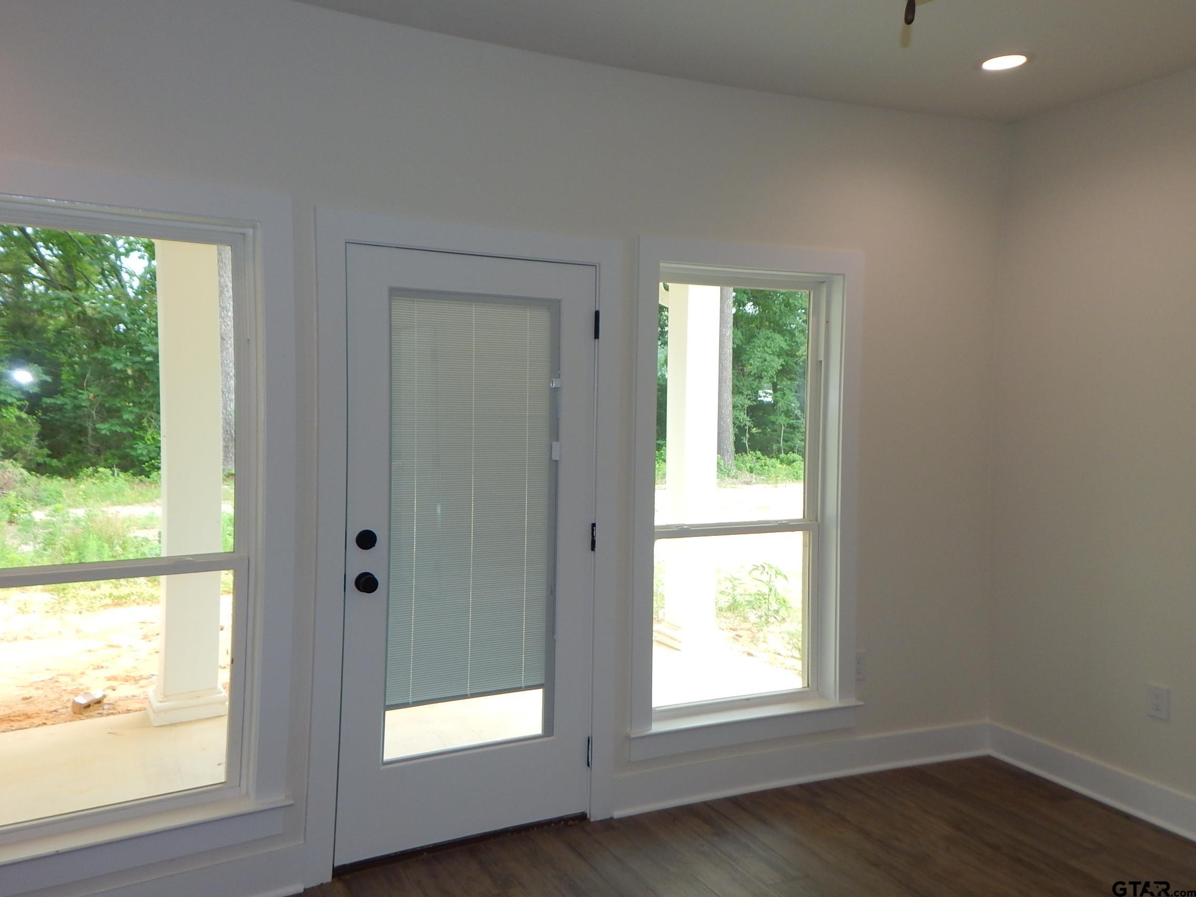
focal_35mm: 22
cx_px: 598
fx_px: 760
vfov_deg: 61.1
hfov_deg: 76.4
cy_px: 448
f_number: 3
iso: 125
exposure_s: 1/100
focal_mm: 4
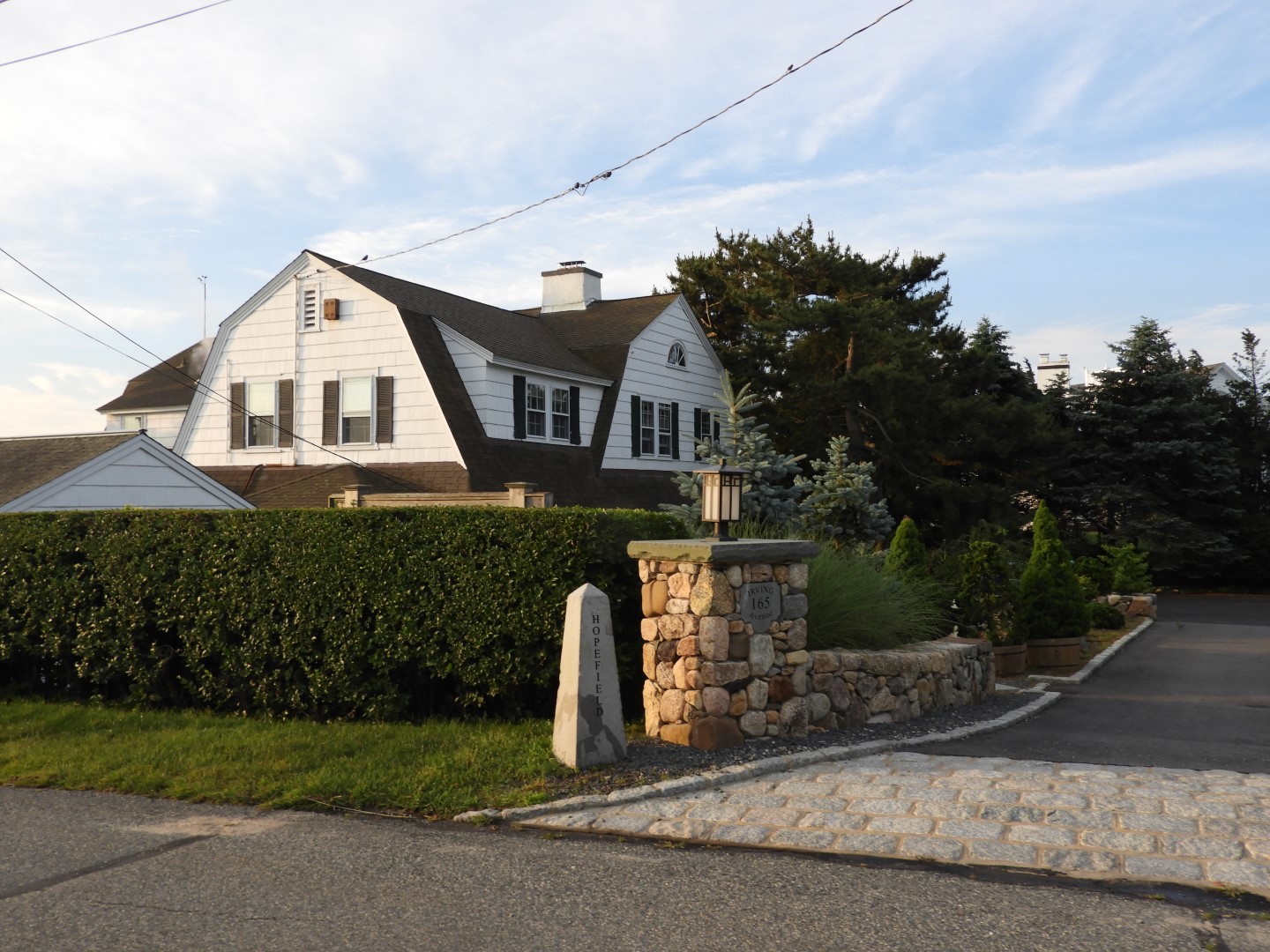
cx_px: 635
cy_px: 476
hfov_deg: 60.0
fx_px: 1101
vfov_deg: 46.8
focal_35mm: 30
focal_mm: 5.4
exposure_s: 1/250
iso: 100
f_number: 3.5
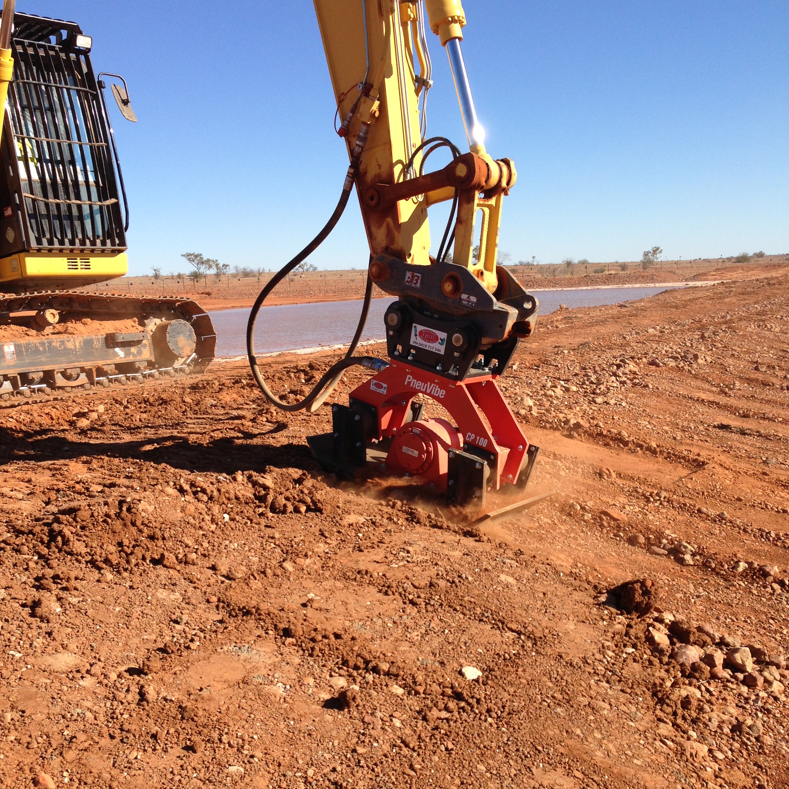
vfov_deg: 42.6
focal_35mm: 39
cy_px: 470
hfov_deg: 42.8
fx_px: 1006
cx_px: 394
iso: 50
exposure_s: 1/1391
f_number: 2.4
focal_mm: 4.13
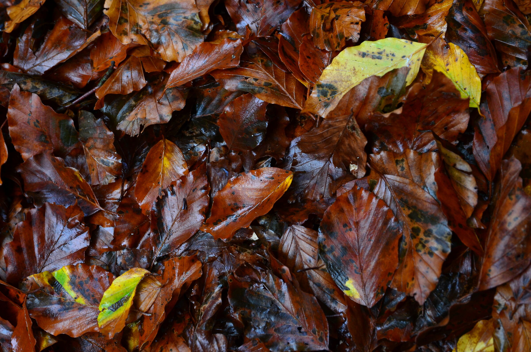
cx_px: 266
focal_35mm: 68
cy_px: 176
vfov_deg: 20.1
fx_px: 994
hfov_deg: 29.9
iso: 560
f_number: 7.1
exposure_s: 1/80
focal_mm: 45
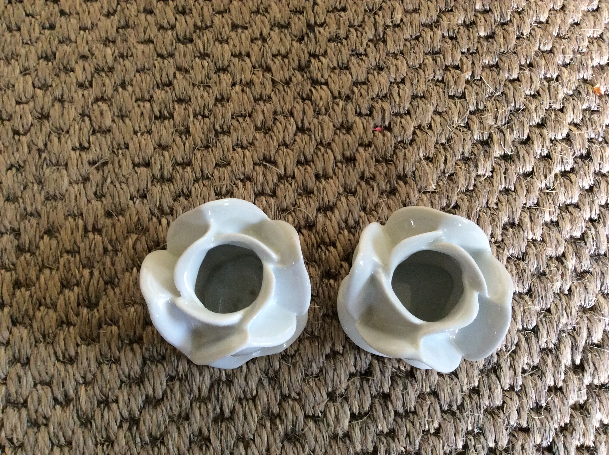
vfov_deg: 44.1
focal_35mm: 32
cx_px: 304
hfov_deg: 56.9
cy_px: 228
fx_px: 562
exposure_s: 1/25
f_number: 2.4
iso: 160
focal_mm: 3.3
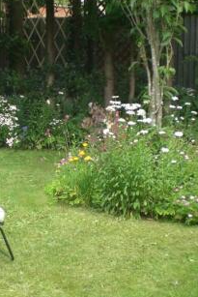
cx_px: 32
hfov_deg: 18.0
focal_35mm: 75
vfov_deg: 27.0
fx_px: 618
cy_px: 151
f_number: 3.1
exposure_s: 1/200
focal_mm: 6.3
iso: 50
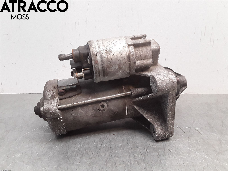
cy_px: 86
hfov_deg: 63.4
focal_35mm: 28
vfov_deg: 49.7
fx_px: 184
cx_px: 114
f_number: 1.9
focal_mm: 2.91
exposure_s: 1/100
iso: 100
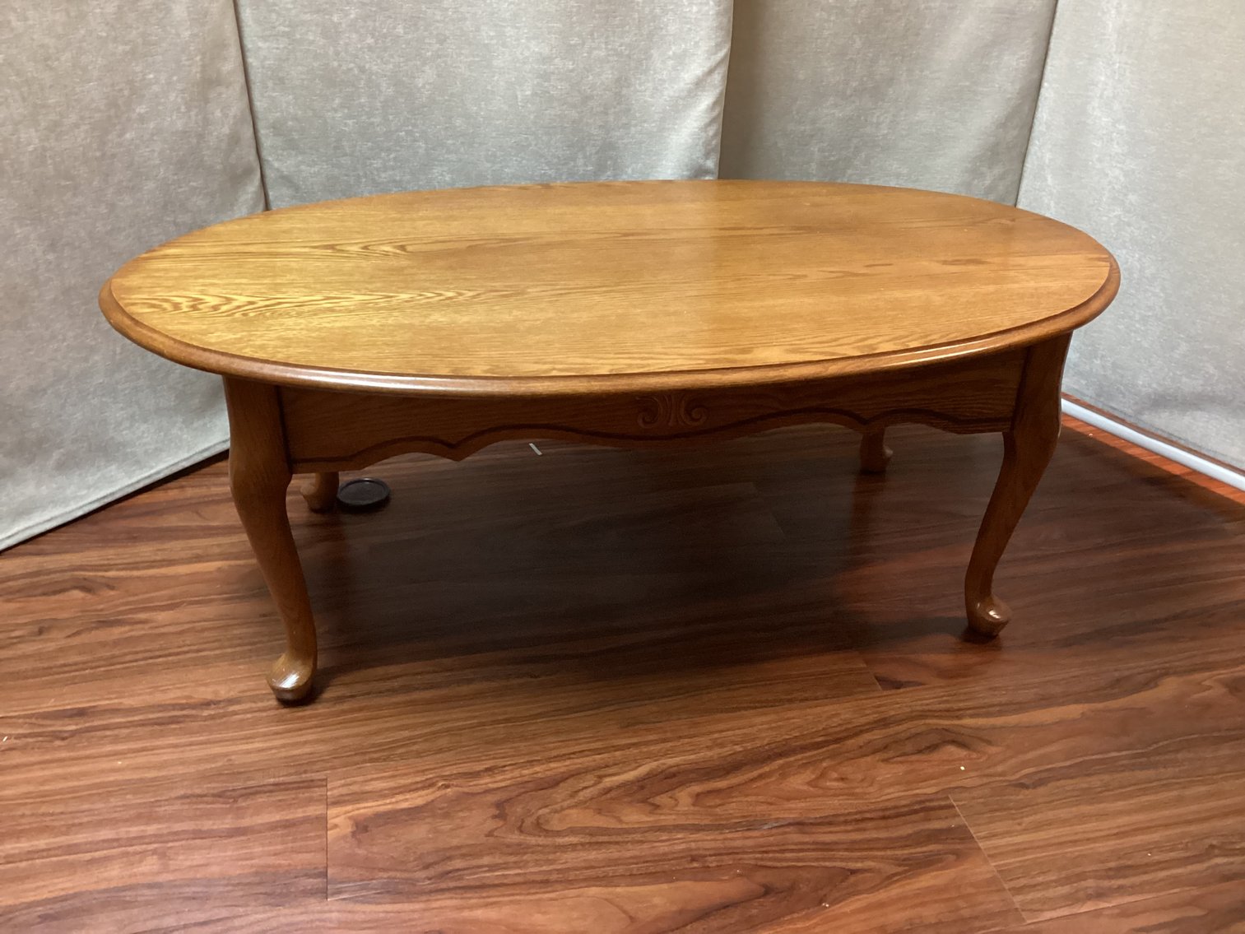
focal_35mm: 31
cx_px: 622
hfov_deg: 58.3
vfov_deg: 45.4
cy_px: 467
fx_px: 1115
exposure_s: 1/30
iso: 400
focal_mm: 3.3
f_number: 2.4
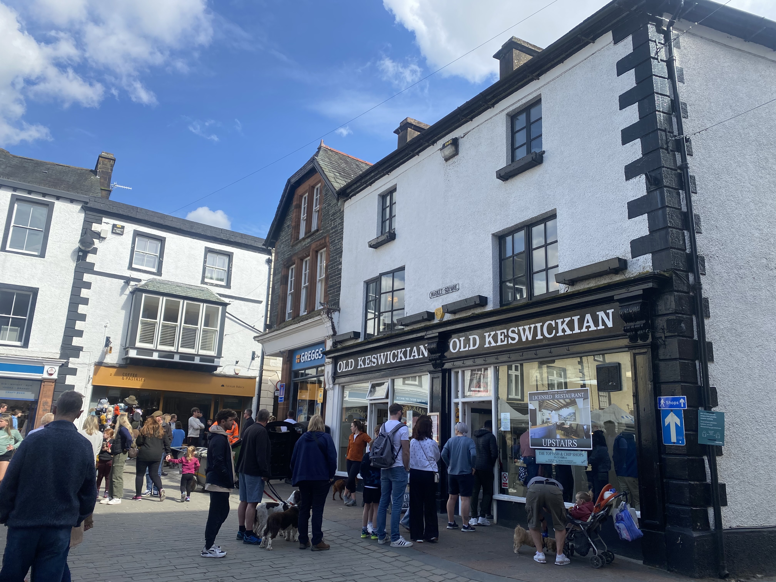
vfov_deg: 53.1
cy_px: 291
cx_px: 388
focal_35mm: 26
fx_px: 583
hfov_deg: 67.3
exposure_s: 1/2222
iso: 32
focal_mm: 4.25
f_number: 1.8
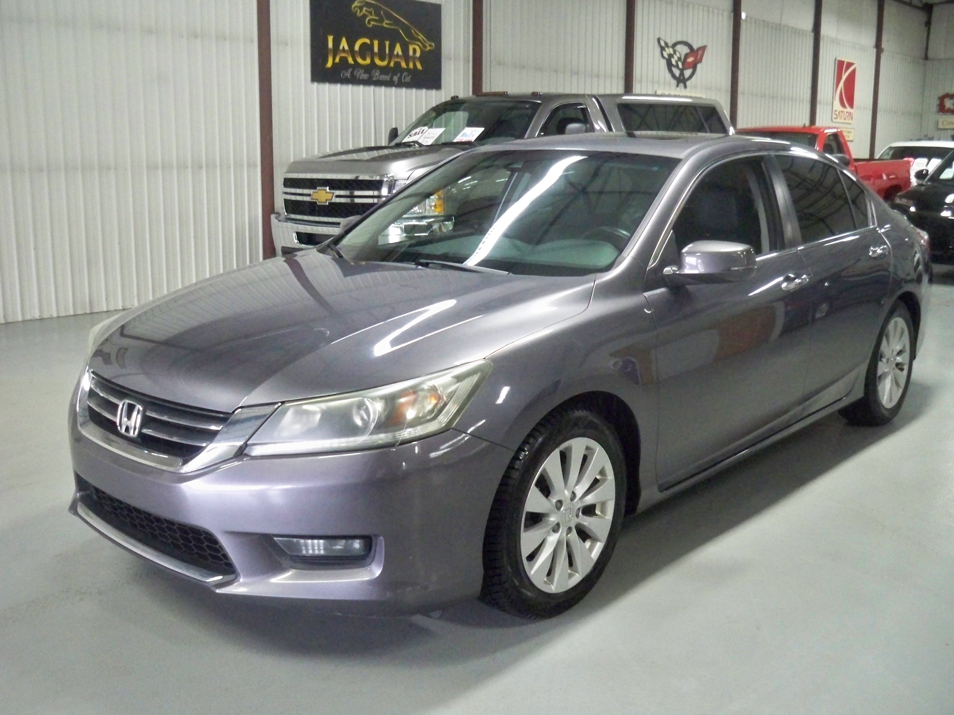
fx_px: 965
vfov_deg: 40.7
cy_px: 358
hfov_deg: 52.6
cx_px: 477
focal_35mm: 35
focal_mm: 6.3
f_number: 3.1
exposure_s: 1/60
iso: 800
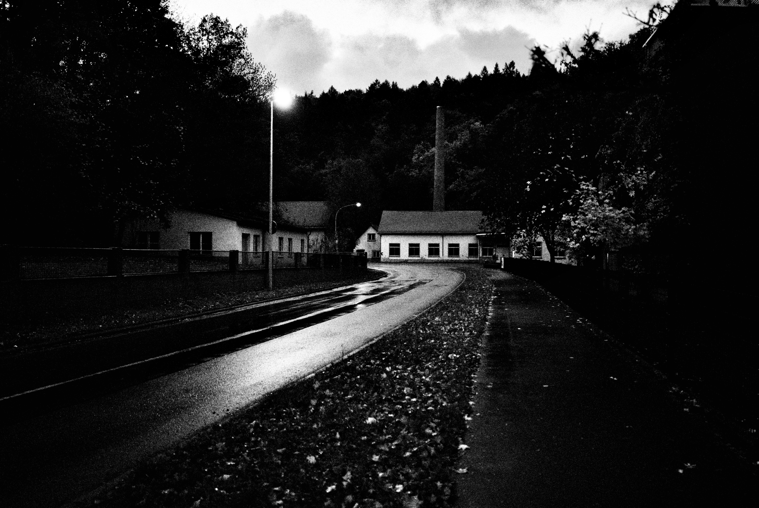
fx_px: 591
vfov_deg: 46.5
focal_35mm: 28
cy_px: 254
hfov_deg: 65.4
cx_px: 380
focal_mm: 28
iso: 1600
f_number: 1.7
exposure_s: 1/50
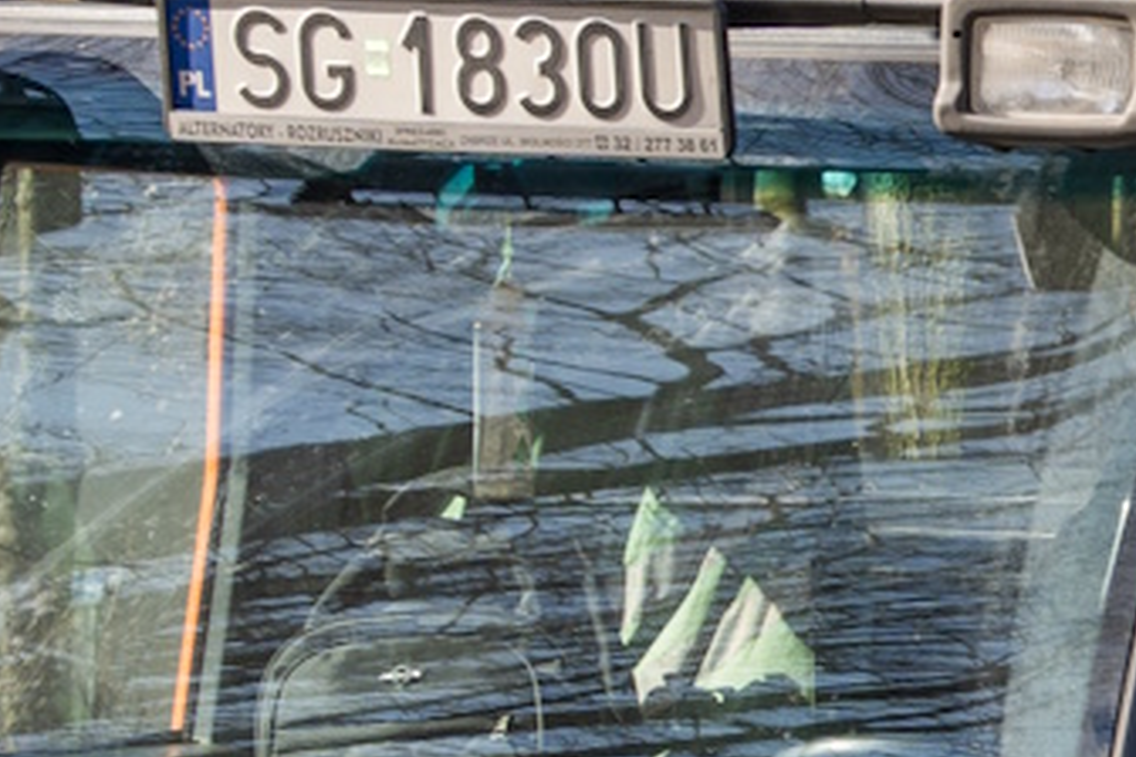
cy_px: 904
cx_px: 2455
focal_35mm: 292
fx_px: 9214
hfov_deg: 6.8
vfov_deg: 4.7
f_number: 6.3
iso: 125
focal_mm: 49
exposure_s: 1/125
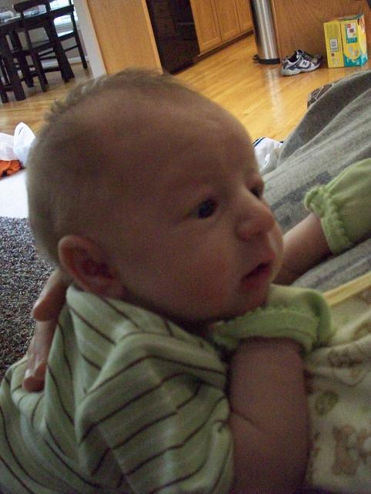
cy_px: 247
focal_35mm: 37
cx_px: 186
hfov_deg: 38.7
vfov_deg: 50.1
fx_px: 528
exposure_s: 1/39.6
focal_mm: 6.2
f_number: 2.8
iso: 800
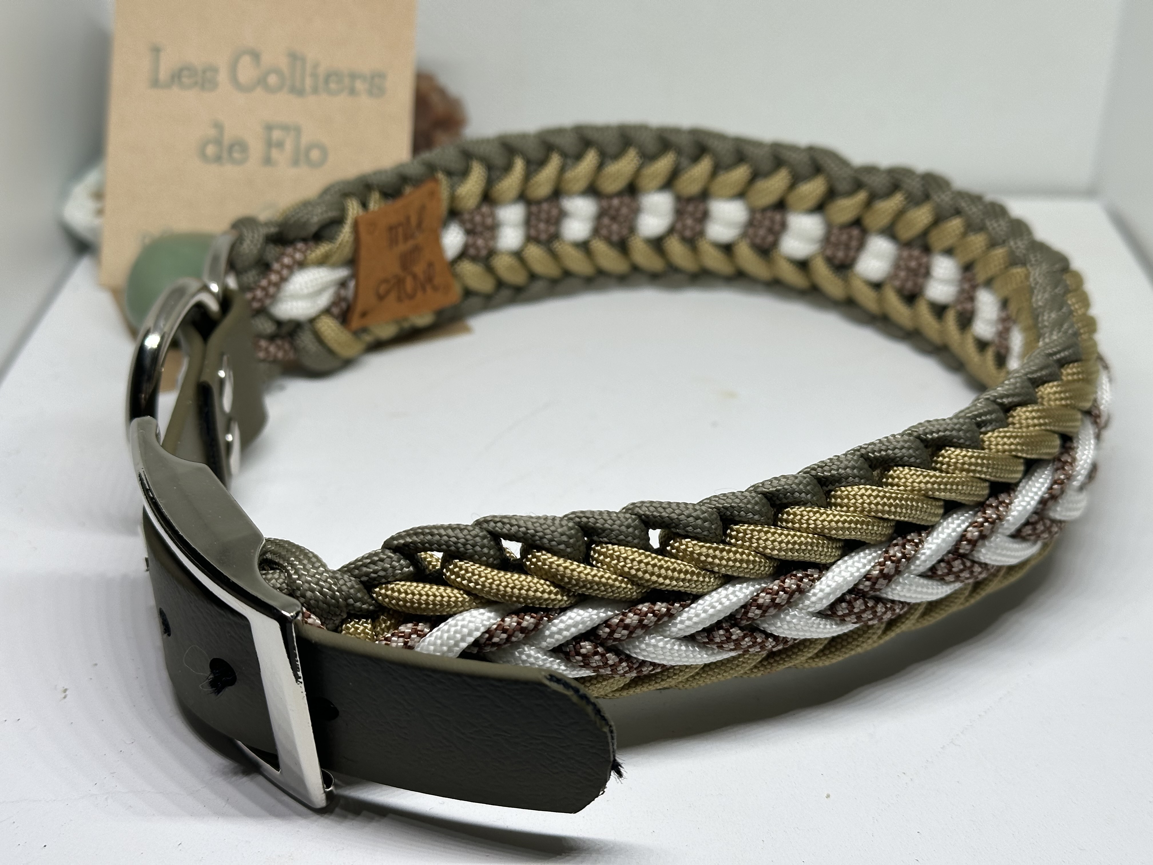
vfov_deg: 30.3
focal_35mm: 48
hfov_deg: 39.7
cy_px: 432
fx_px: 1599
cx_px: 576
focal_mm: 6.86
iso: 50
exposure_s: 1/136
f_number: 1.78
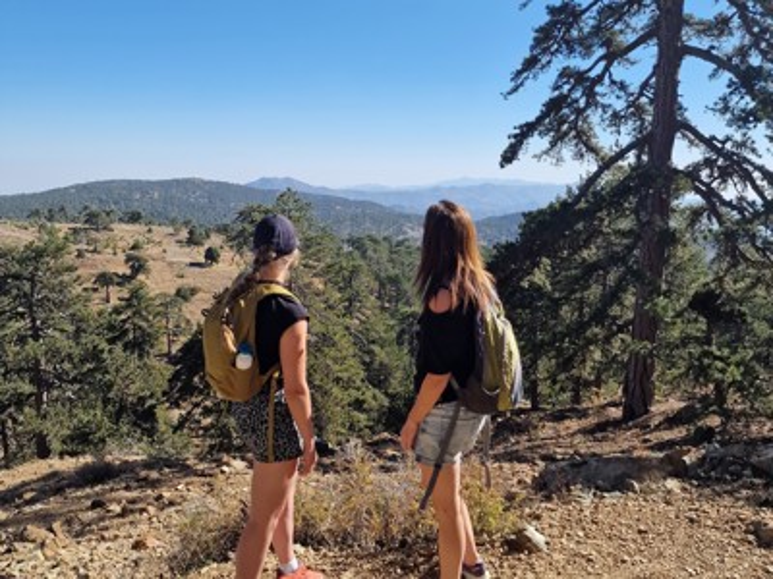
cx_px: 386
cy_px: 290
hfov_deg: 73.9
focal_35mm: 23
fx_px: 514
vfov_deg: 58.9
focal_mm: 6.4
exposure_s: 1/954
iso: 50
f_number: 1.8
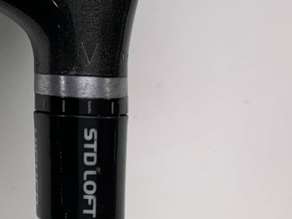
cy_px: -51
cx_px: -75
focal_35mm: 83
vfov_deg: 16.9
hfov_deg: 21.6
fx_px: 700
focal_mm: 4.25
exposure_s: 1/270
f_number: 1.8
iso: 25
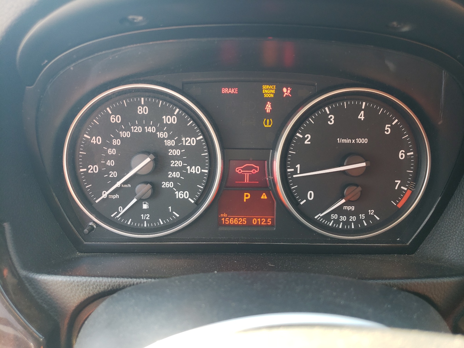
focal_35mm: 26
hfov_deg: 67.3
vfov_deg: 53.1
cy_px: 174
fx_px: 349
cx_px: 232
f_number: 1.5
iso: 50
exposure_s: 1/60.2
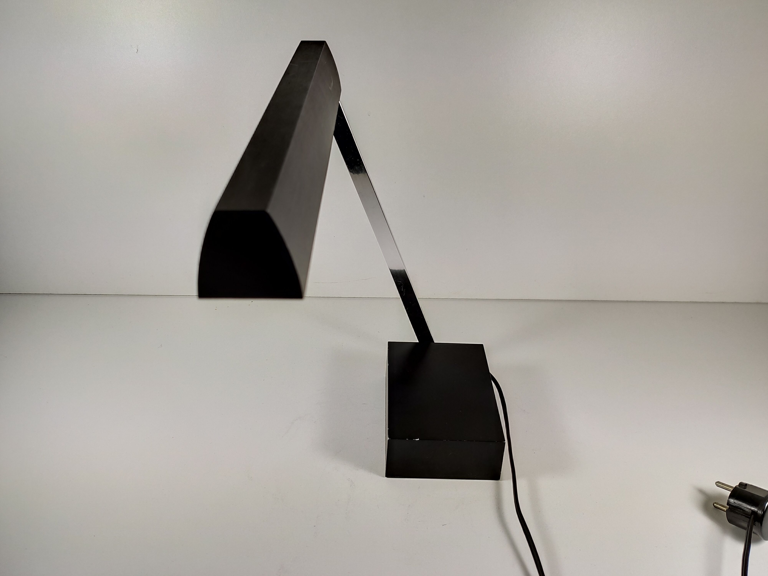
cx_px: 384
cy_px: 288
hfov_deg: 65.3
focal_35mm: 27
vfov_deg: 51.4
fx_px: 599
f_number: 1.75
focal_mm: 4.75
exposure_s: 1/156
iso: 112
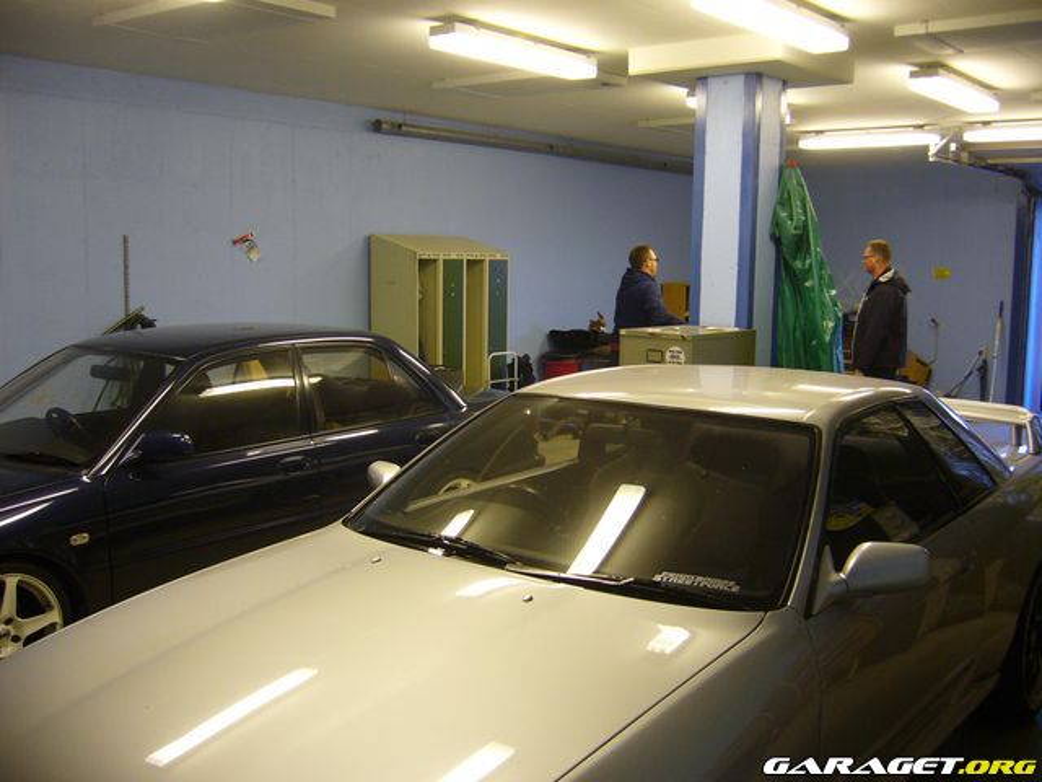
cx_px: 521
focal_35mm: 35
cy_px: 391
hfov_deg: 52.6
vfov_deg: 40.7
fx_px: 1054
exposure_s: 1/8
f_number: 2.8
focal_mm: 5.8
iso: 80
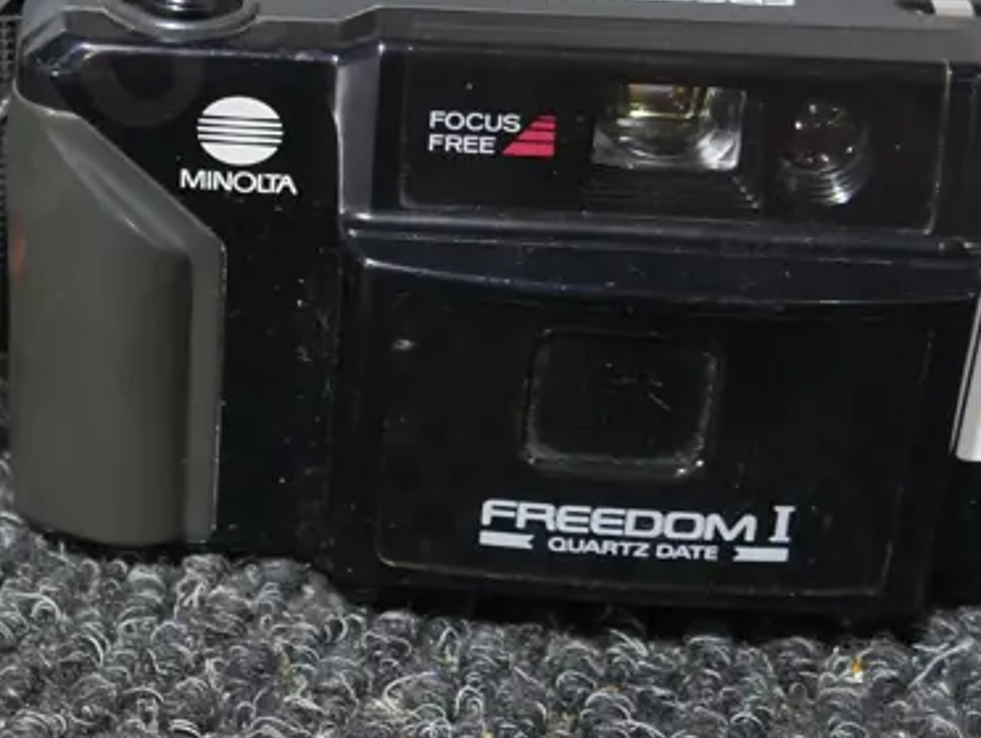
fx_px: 2185
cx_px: 50
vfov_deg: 19.0
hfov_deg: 24.4
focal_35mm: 77
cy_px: 130
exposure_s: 1/60
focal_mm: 14
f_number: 3.5
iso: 640
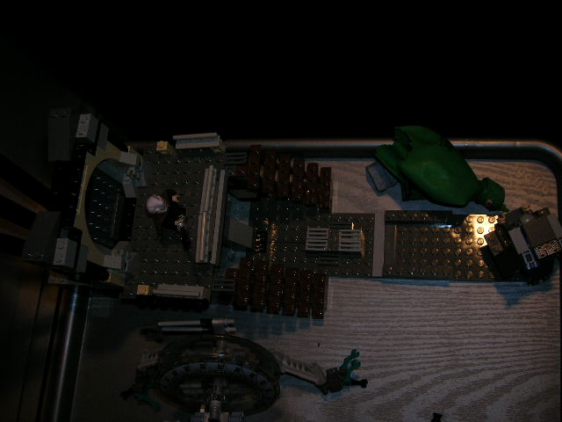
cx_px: 281
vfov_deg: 41.8
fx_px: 552
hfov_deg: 54.0
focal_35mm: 34
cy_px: 211
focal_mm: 5.7
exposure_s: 1/60.1
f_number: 2.9
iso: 50
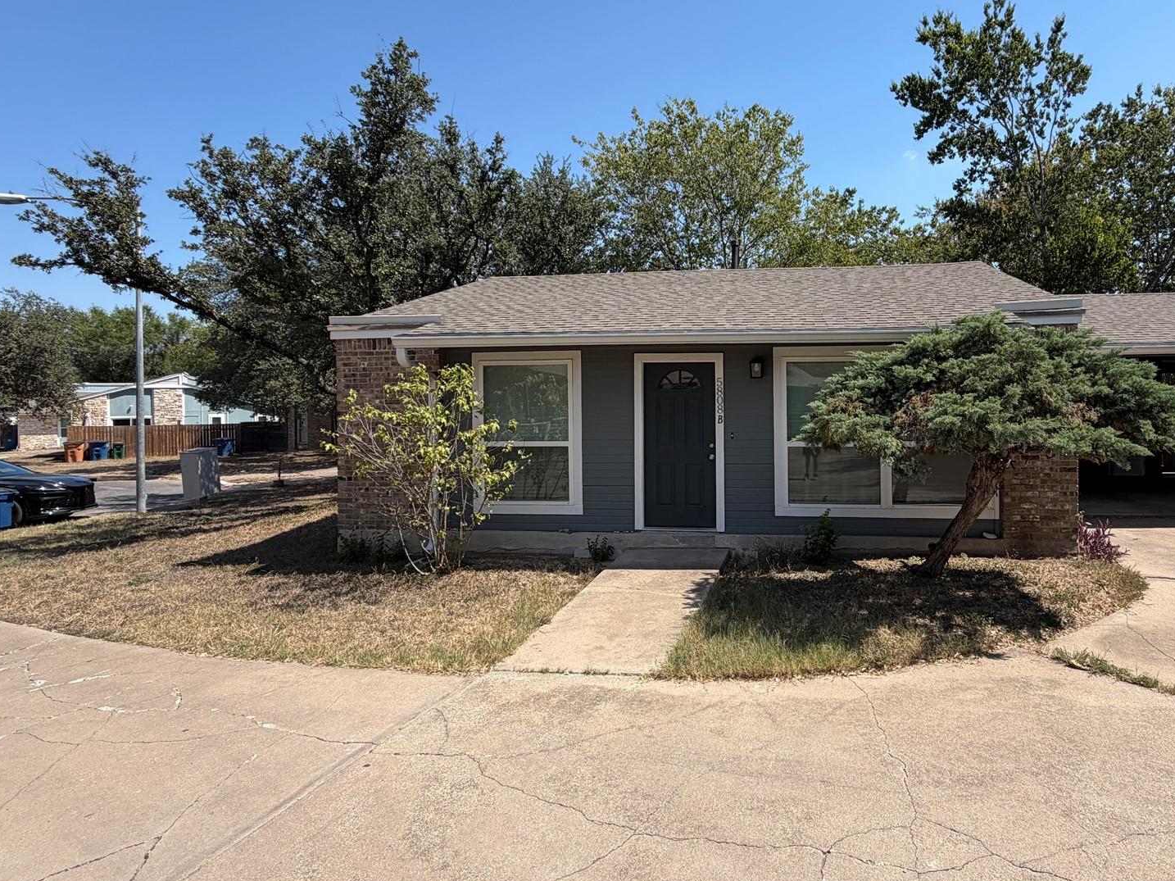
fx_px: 679
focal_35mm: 20
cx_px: 739
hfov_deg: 80.1
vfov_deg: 65.9
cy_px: 406
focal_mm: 2.22
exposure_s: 1/770
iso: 25
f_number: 2.2
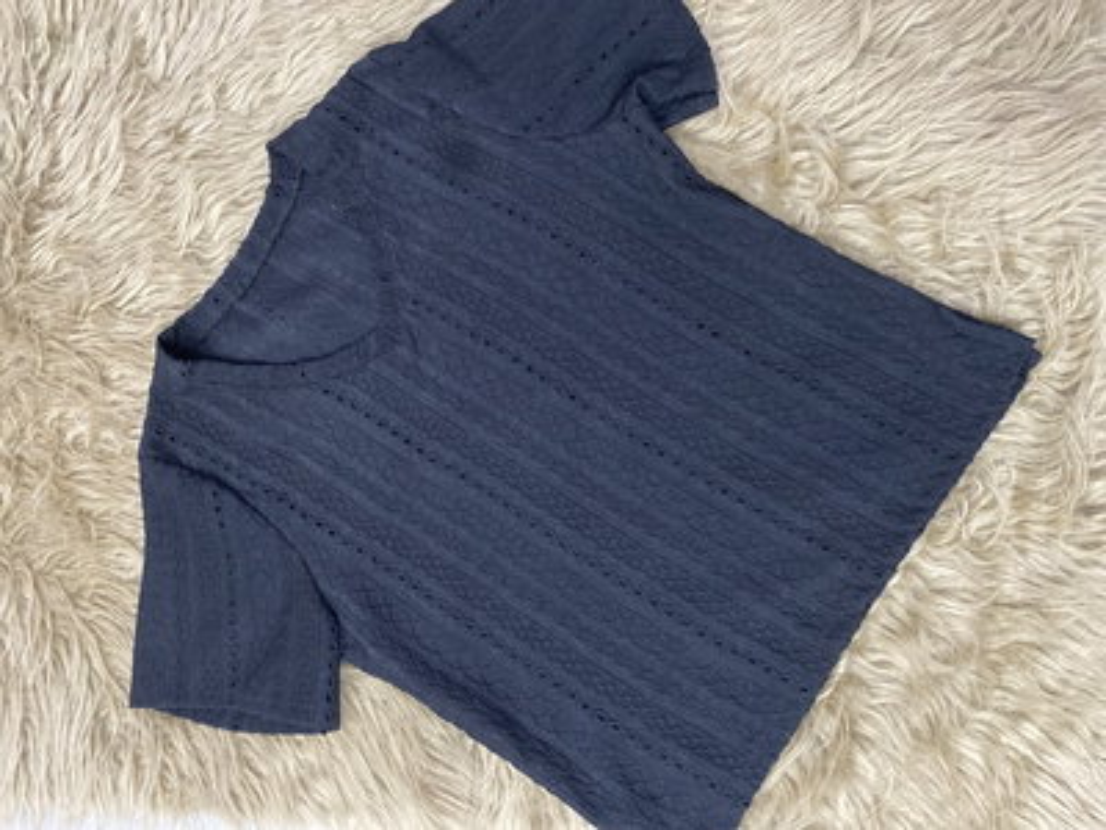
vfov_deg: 53.1
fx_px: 831
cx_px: 553
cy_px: 415
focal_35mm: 26
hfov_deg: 67.3
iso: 500
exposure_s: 1/33
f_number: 1.8
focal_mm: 4.25
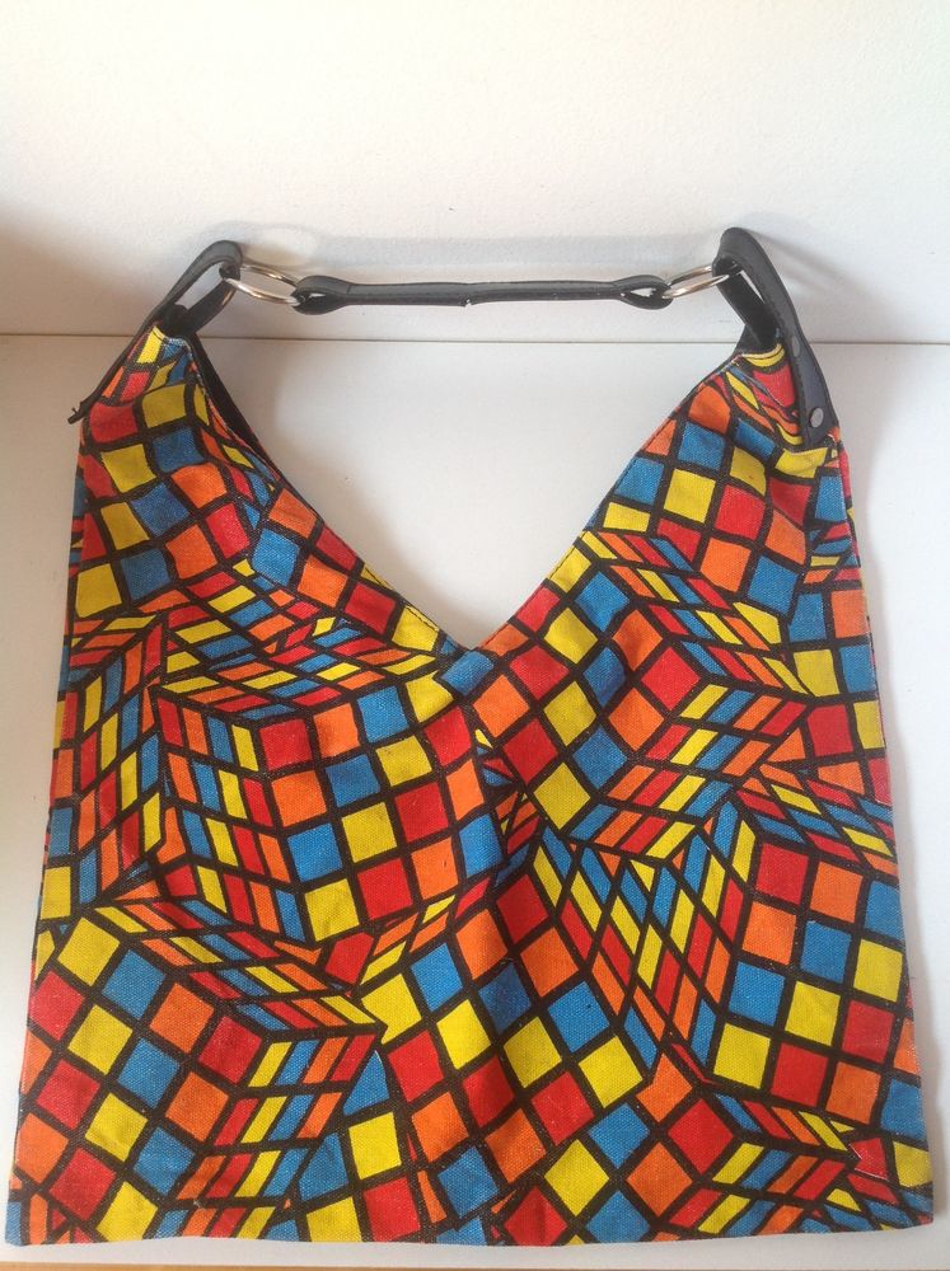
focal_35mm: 35
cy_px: 636
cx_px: 475
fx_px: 1284
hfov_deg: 40.6
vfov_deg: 52.7
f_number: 2.4
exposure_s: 1/40
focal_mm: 4.28
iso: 50
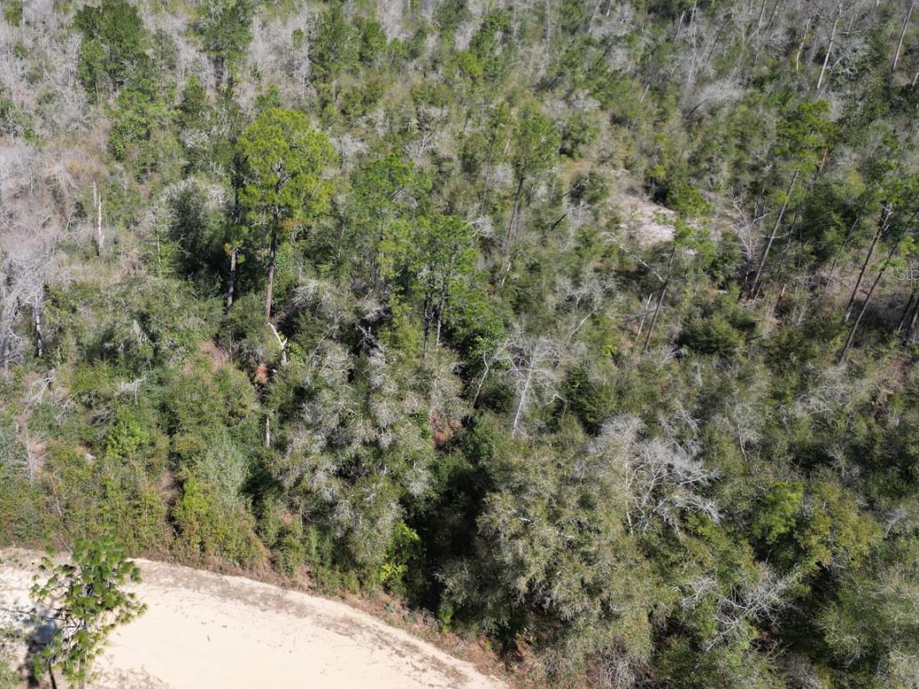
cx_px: 271
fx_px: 982
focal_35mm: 37
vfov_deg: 38.5
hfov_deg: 48.8
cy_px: 273
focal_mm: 6.72
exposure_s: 1/2500
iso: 200
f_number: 1.7
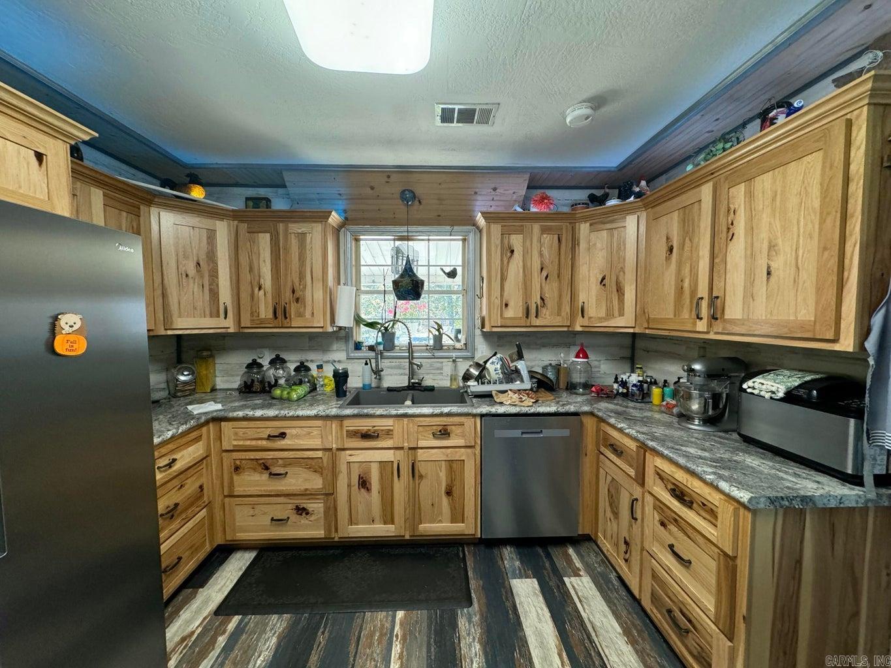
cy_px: 334
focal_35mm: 14
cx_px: 446
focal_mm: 2.22
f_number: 2.2
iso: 250
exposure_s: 1/120
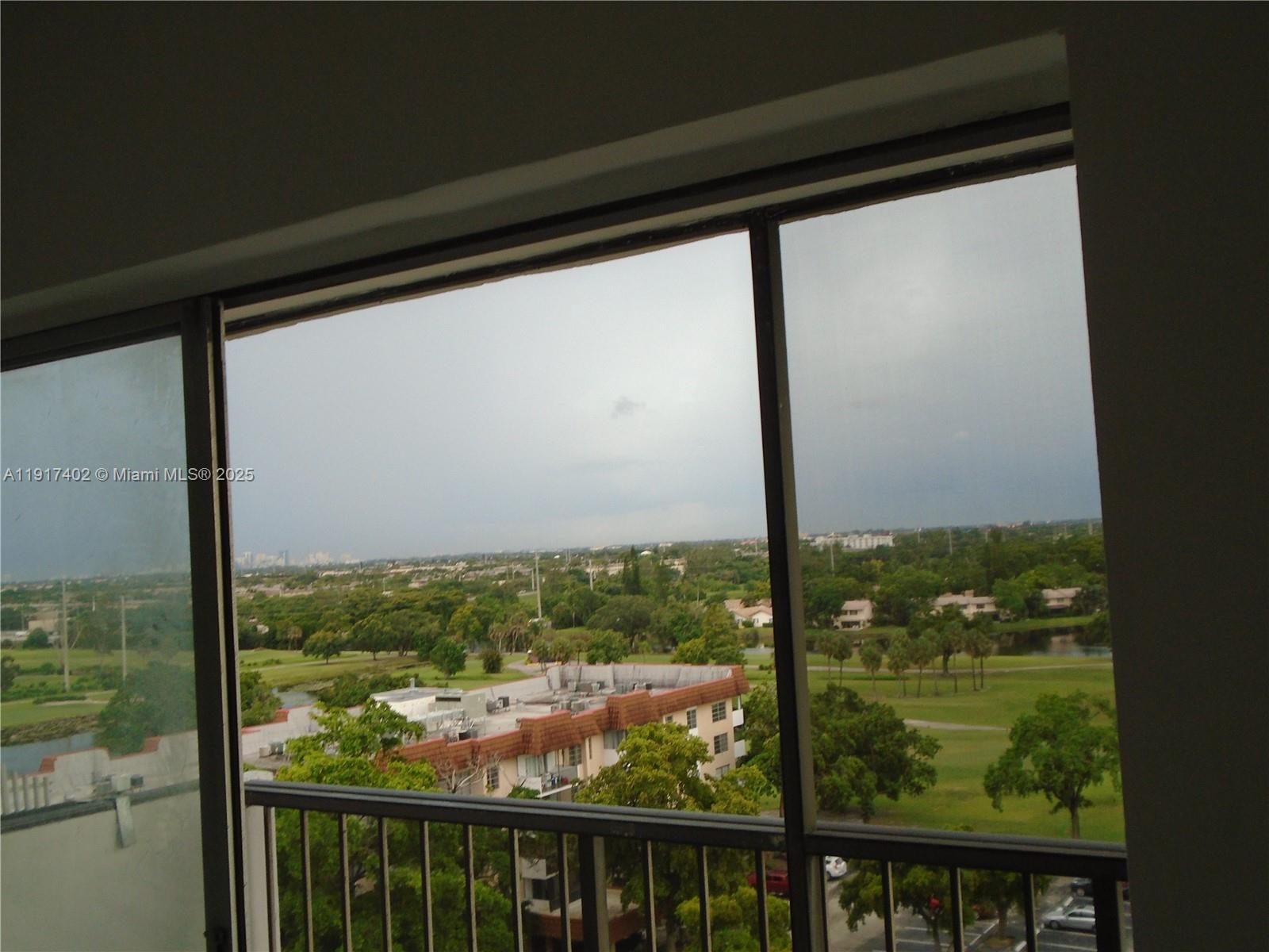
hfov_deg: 51.4
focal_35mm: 36
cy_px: 476
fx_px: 1320
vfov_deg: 39.7
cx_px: 634
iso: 100
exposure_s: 1/50
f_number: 3.8
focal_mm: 6.4
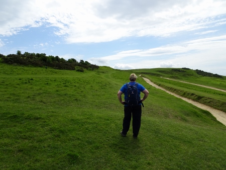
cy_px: 85
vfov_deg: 56.9
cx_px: 113
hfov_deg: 71.6
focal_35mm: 24
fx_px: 157
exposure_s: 1/1000
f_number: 3.5
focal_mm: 4.1
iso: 80
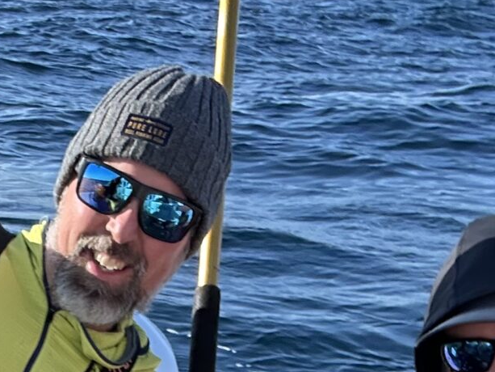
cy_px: 695
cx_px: -48
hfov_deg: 19.6
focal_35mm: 96
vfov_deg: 13.6
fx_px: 1373
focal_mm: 2.69
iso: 25
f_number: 1.9
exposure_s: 1/336
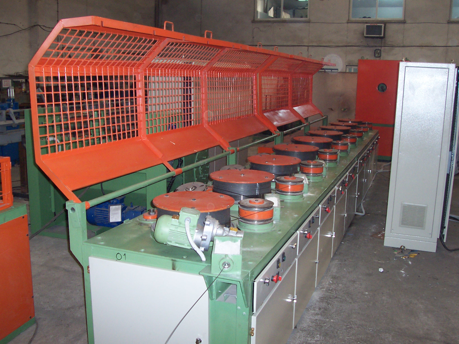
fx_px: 491
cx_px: 230
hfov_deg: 50.1
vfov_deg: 38.7
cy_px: 172
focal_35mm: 37
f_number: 2.8
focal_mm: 5.6
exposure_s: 1/60
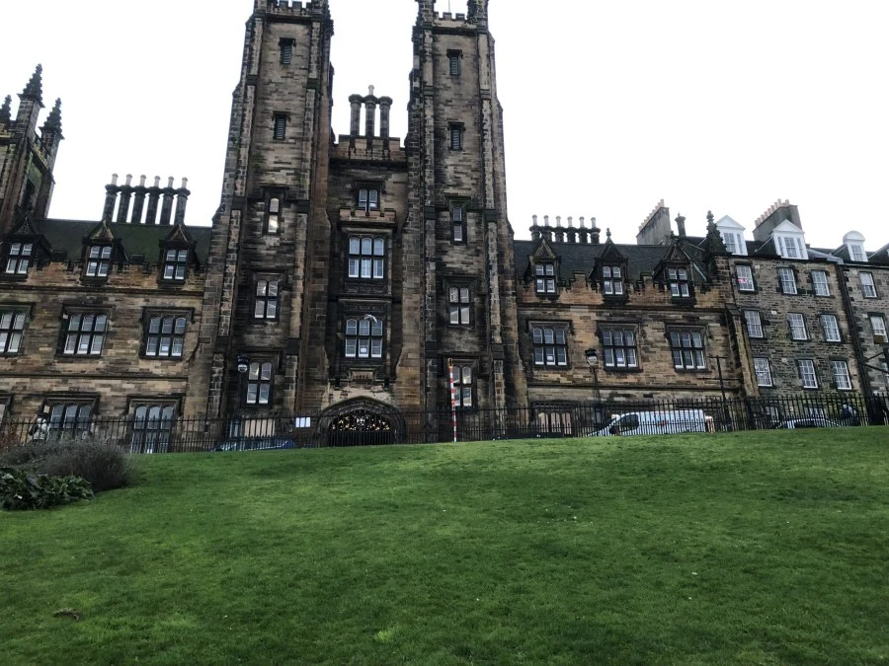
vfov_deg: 49.7
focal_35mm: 28
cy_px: 333
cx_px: 444
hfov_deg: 63.4
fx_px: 719
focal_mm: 4
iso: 32
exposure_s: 1/24
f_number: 1.8
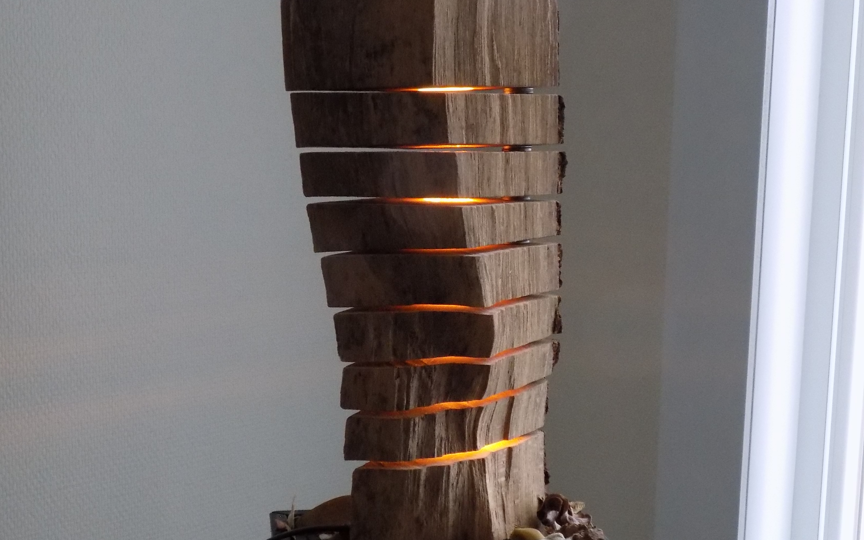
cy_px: 329
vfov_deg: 26.3
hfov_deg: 41.1
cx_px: 437
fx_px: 1154
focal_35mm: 49
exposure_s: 1/20
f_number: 3.4
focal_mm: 6.1
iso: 400
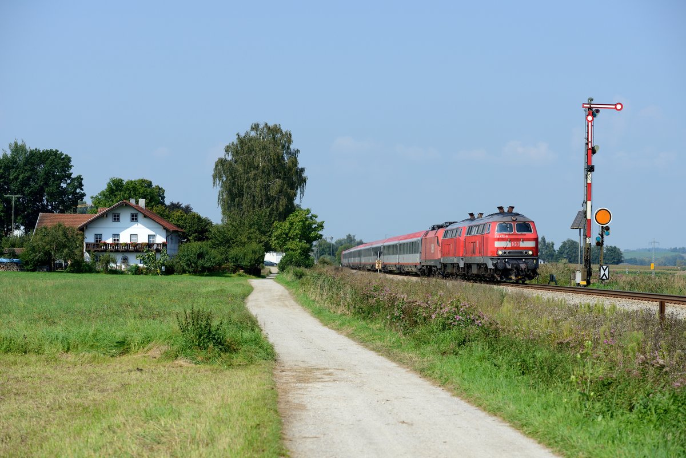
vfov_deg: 14.0
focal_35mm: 98
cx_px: 343
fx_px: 1867
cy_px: 229
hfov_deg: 20.8
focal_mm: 98
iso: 200
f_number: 5.6
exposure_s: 1/1600
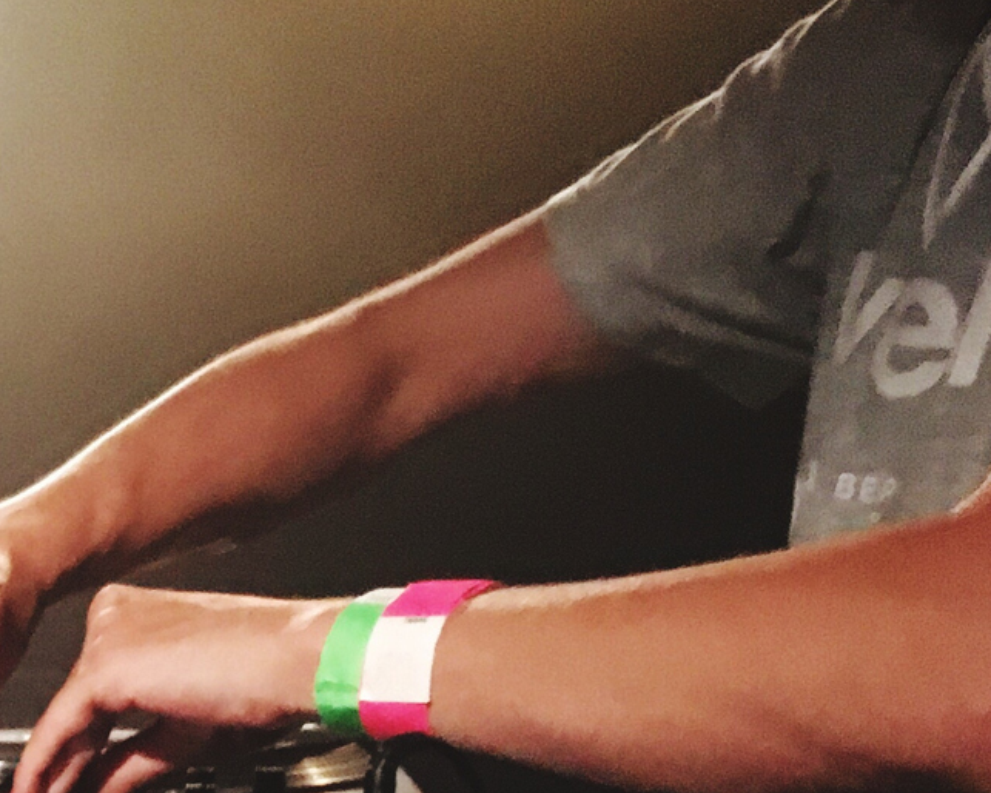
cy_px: 1005
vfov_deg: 16.6
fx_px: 2582
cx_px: -473
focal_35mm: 88
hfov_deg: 19.2
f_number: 2.2
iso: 320
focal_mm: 4.15
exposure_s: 1/17
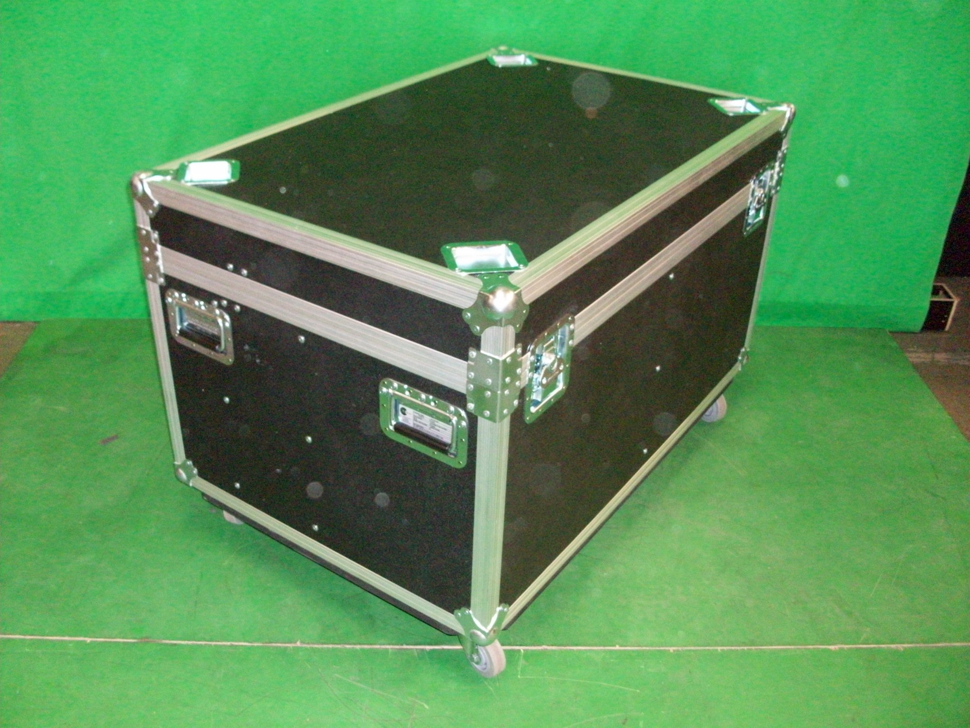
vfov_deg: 41.8
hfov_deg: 54.0
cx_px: 485
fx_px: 953
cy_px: 364
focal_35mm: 34
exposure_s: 1/60
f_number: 2.8
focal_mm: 5.7
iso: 320
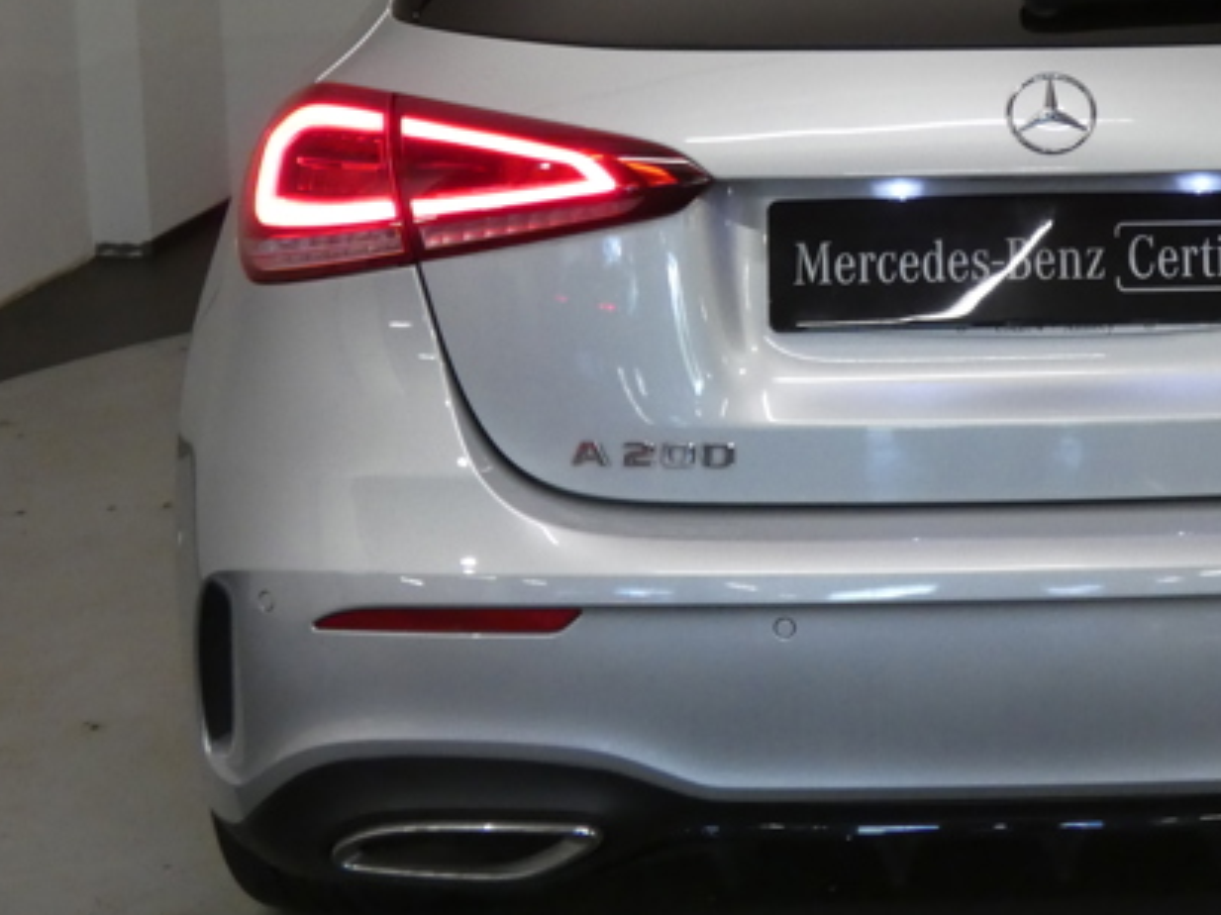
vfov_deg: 19.7
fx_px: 2609
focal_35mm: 74
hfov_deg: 25.7
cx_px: 1049
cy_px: 187
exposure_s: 1/80
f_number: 3.5
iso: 400
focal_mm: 6.8
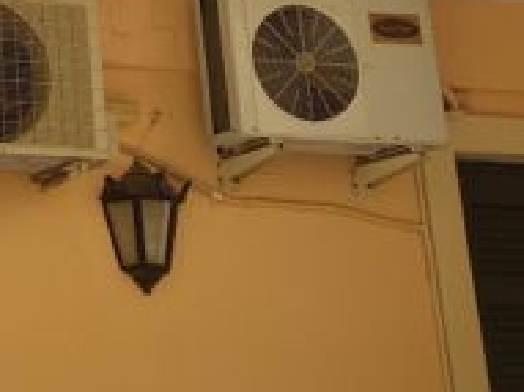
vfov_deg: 14.4
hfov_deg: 19.0
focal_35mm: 96
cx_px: -155
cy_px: -195
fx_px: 1452
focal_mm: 3.81
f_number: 2.2
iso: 100
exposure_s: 1/340
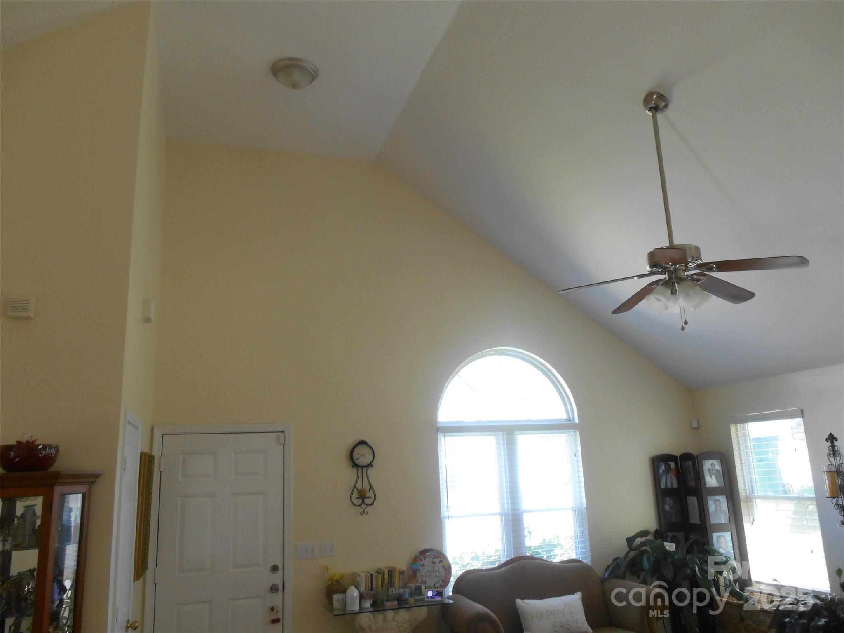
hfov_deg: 67.3
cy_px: 316
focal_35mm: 26
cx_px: 422
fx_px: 634
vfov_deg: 53.1
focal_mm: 4.7
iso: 220
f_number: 3.4
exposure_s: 1/30
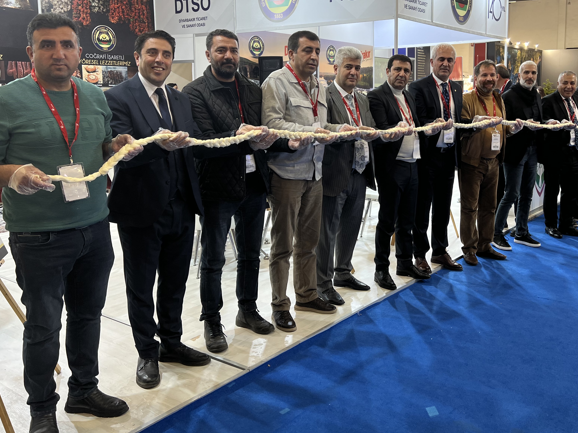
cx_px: 365
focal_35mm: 34
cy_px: 169
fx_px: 568
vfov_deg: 41.6
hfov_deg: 53.3
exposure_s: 1/50
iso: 80
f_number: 1.5
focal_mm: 5.7
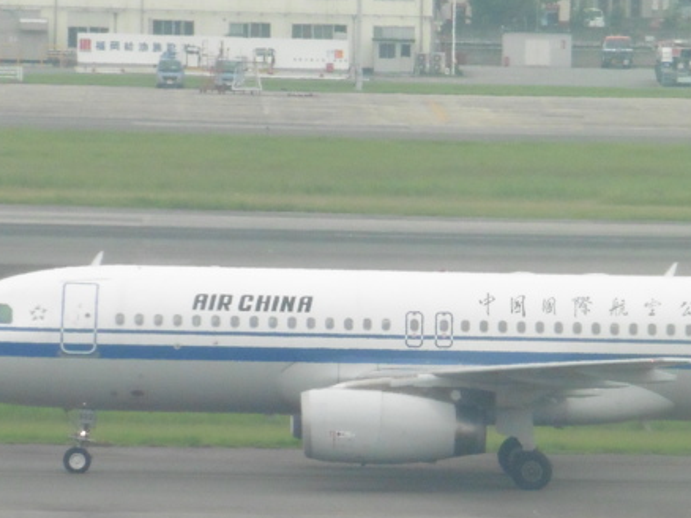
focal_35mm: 620
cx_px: 533
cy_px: 340
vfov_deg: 2.4
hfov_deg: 3.2
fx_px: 12370
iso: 400
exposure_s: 1/500
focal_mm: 47.3
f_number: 6.3
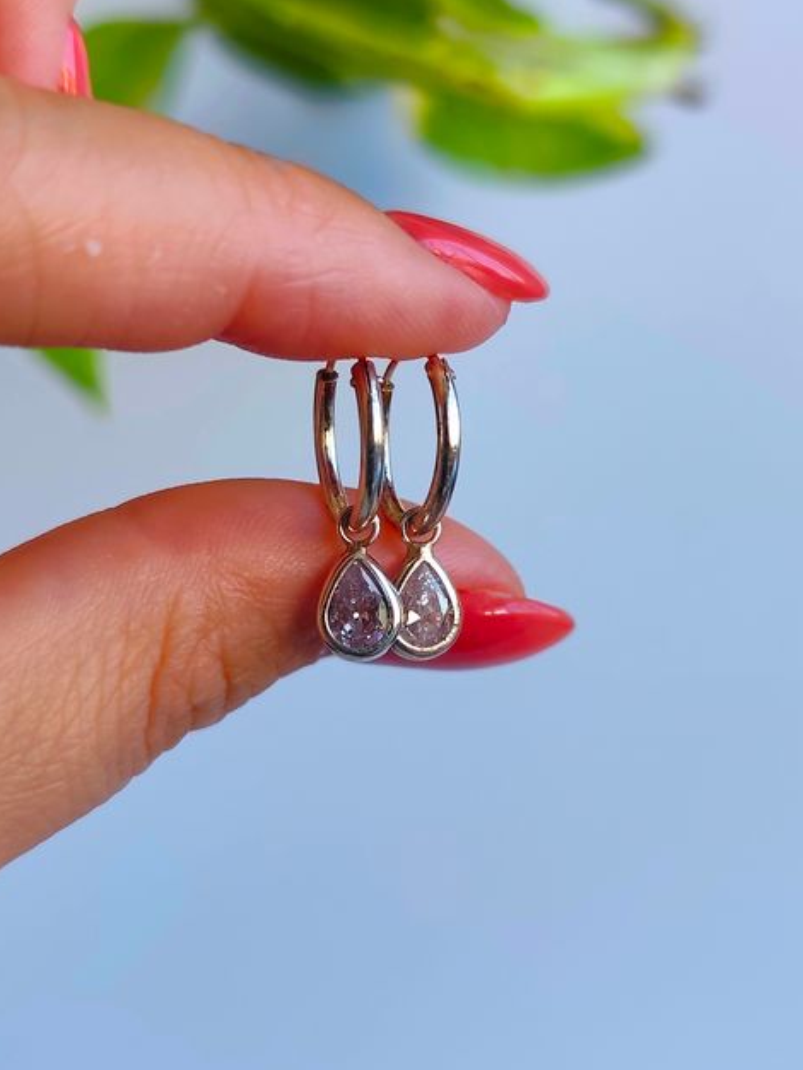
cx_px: 402
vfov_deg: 40.4
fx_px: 1453
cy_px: 544
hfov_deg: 30.9
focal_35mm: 47
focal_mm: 6.19
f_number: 1.65
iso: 125
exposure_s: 1/100
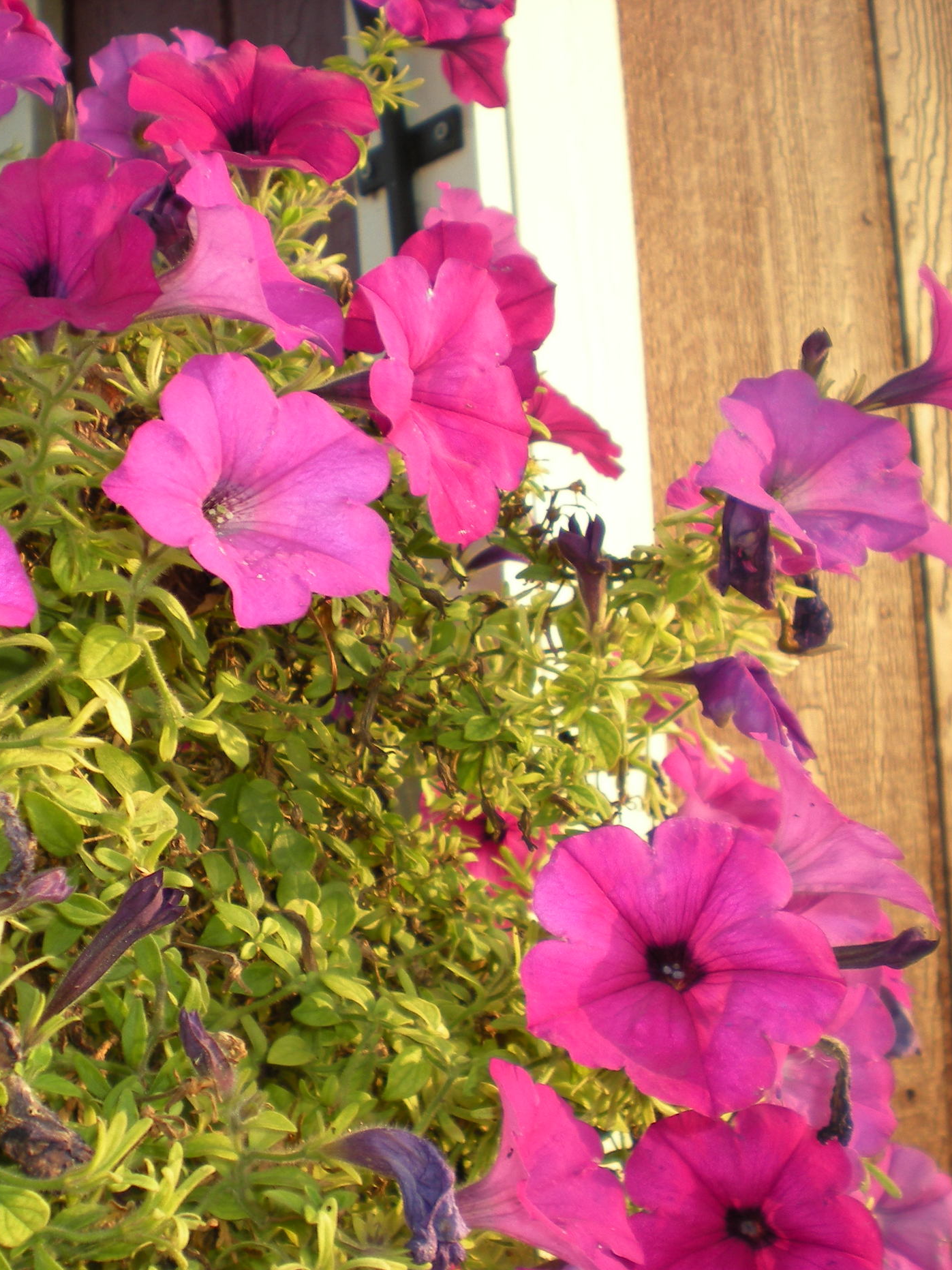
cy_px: 638
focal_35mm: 51
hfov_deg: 28.4
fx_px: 1870
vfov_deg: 37.5
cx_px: 311
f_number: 4.6
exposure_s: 1/146
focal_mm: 6.3
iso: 64
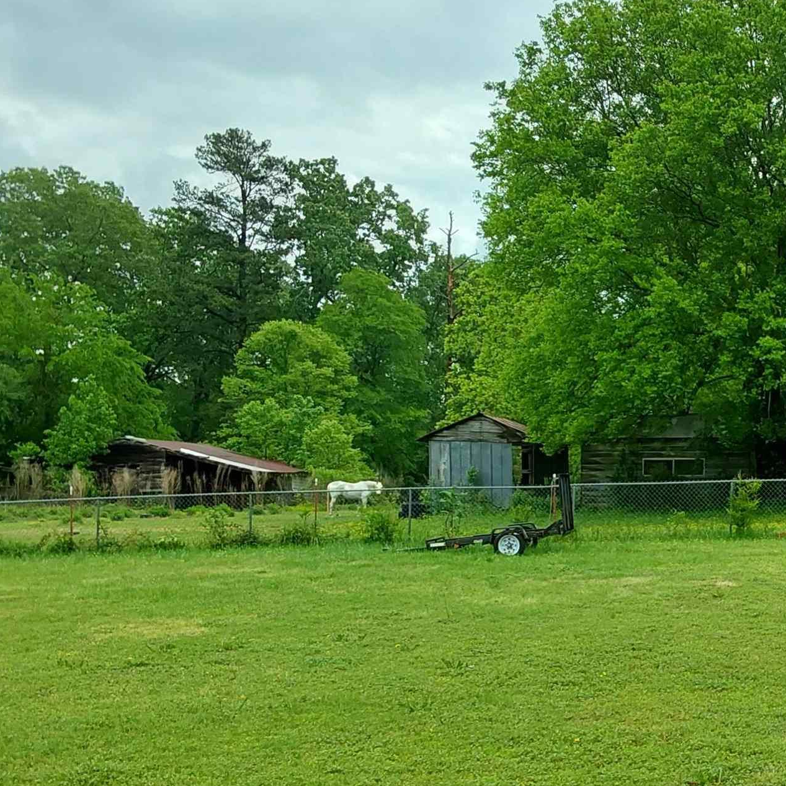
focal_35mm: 60
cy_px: 534
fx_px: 1541
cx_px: 792
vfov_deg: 28.4
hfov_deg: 27.0
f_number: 1.9
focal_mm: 2.91
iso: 50
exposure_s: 1/810
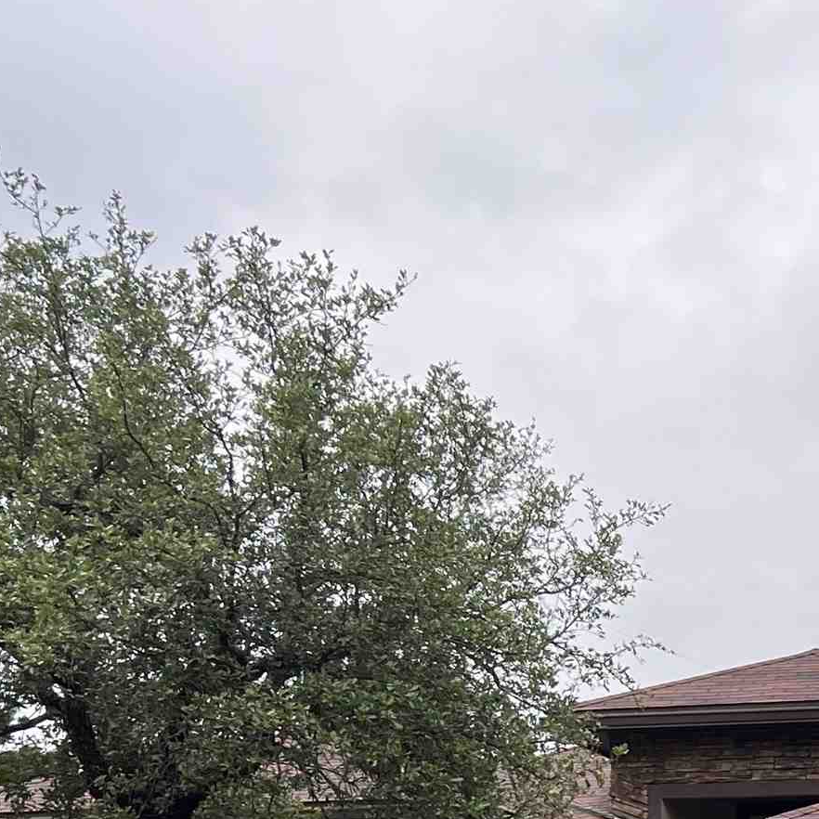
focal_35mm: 80
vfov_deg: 20.4
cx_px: 975
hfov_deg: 20.3
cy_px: 962
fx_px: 2141
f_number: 1.5
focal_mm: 5.7
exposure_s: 1/797
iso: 50
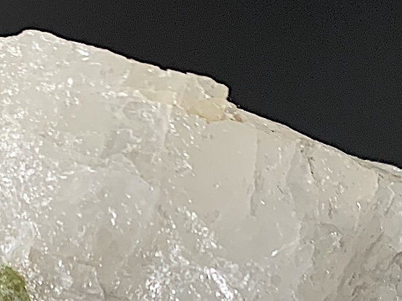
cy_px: 616
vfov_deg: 11.1
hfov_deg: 16.1
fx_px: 1393
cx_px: 18
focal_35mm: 120
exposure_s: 1/60
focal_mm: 4.25
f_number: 1.8
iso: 50
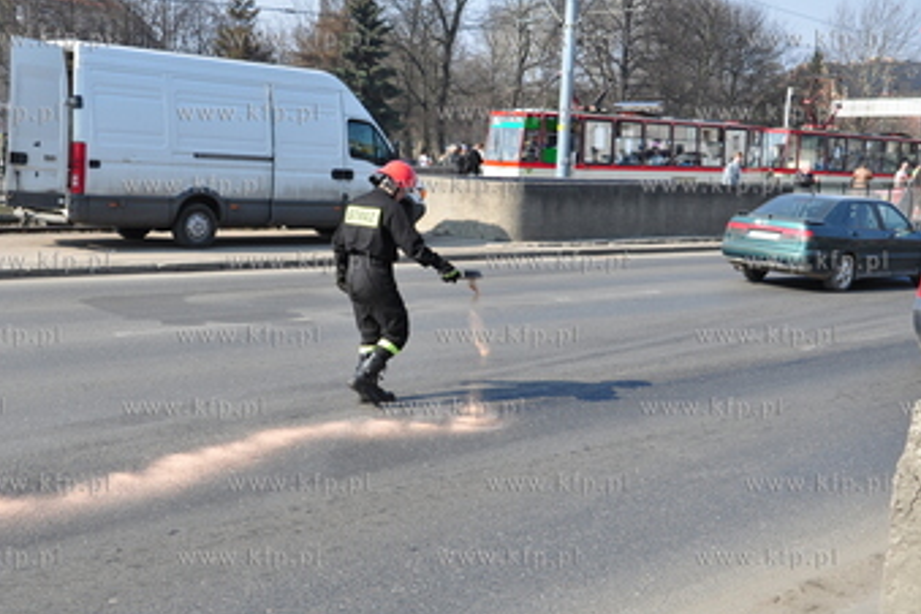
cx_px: 394
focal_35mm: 46
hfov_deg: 42.6
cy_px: 296
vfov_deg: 29.2
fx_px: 1177
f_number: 9
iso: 200
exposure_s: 1/250
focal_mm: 26
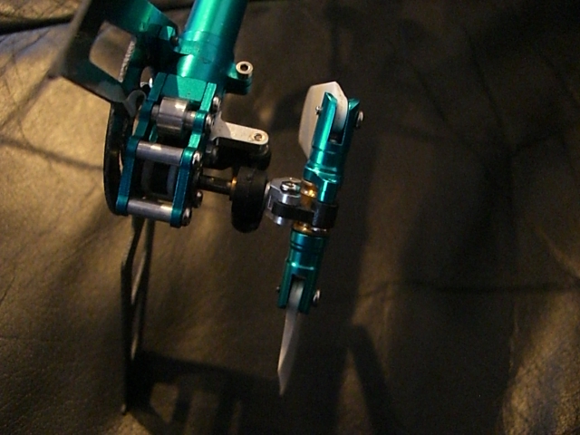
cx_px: 290
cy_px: 218
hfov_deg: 49.0
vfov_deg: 37.7
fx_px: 637
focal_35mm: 38
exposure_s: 1/15
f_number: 2.7
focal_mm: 6.2
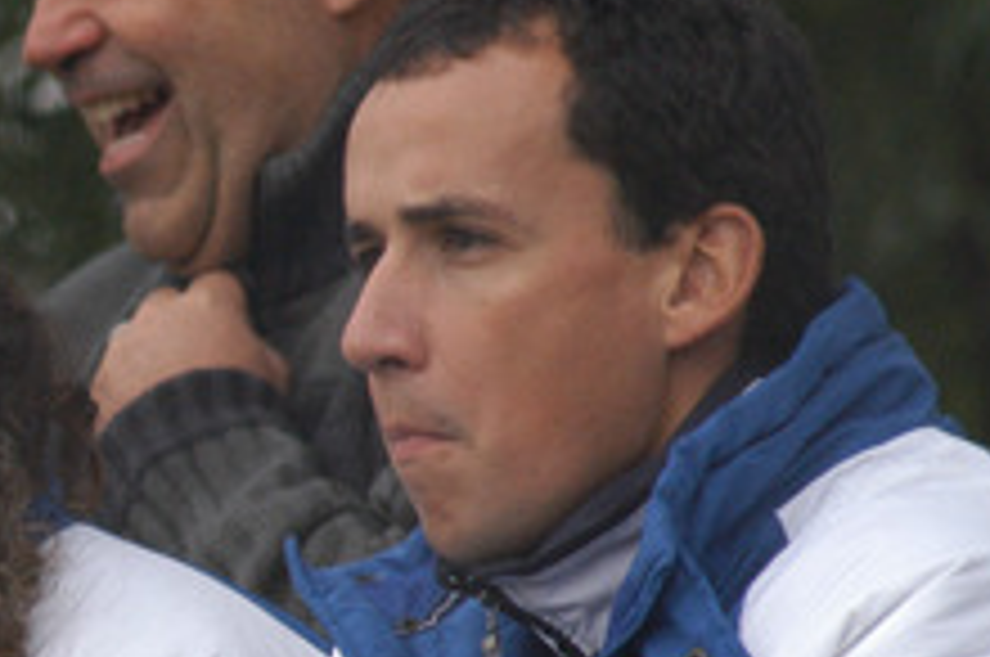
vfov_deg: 1.0
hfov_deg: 1.6
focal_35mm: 1310
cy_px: 598
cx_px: -418
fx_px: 35972
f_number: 2.8
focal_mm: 300
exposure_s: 1/320
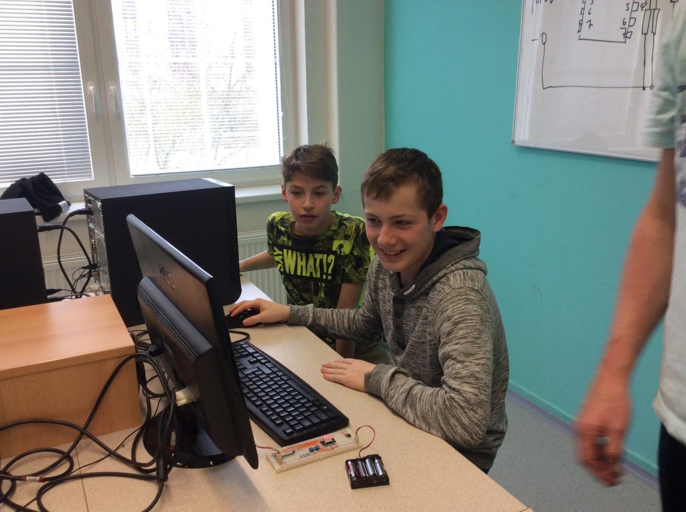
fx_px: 633
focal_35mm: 32
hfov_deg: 56.9
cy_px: 256
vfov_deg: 44.0
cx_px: 343
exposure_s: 1/40
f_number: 2.4
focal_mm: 3.3
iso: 40
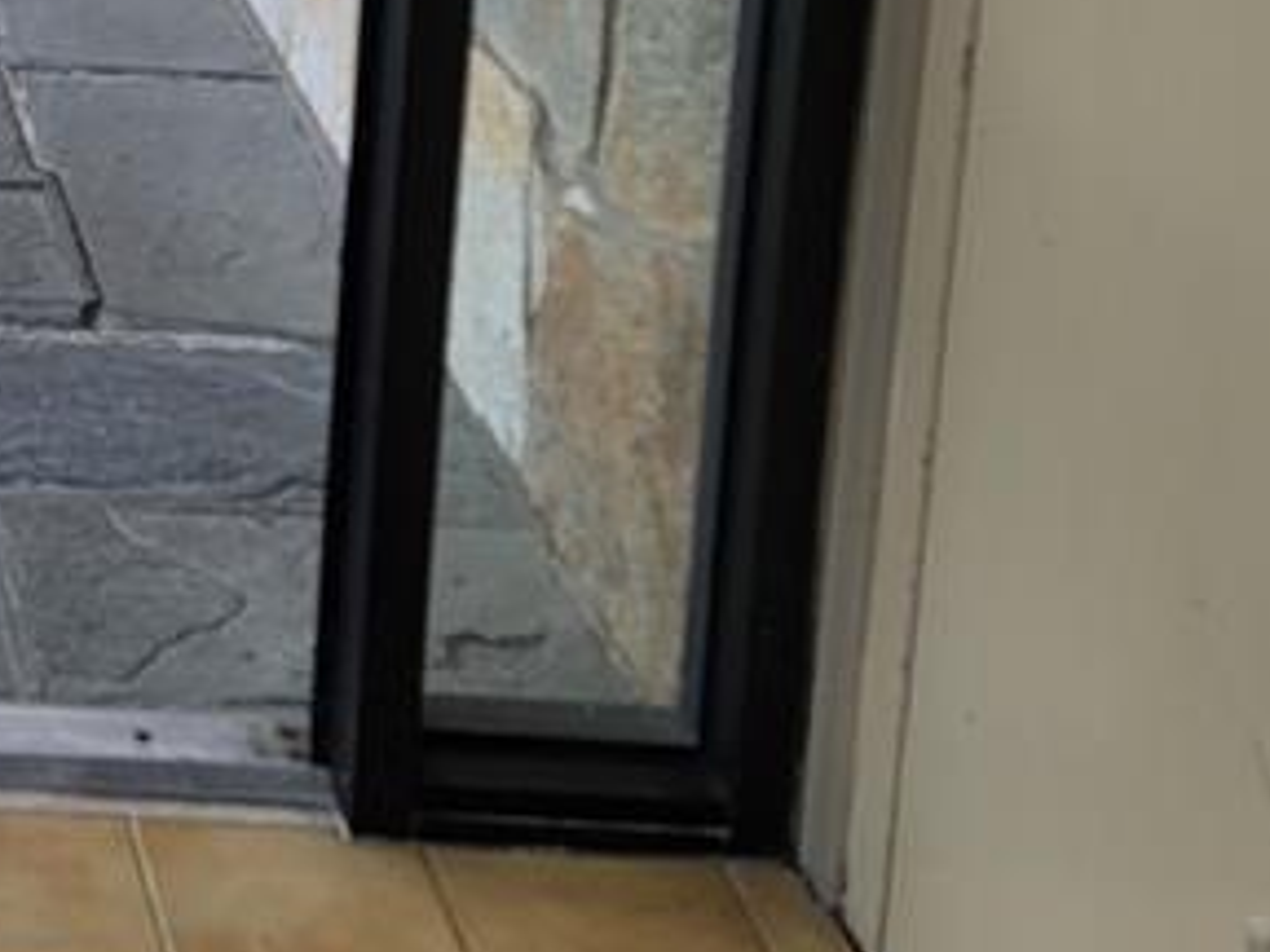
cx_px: -564
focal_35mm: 89
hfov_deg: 19.5
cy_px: -564
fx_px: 3265
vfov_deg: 15.1
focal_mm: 7
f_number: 1.8
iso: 20
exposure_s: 1/120
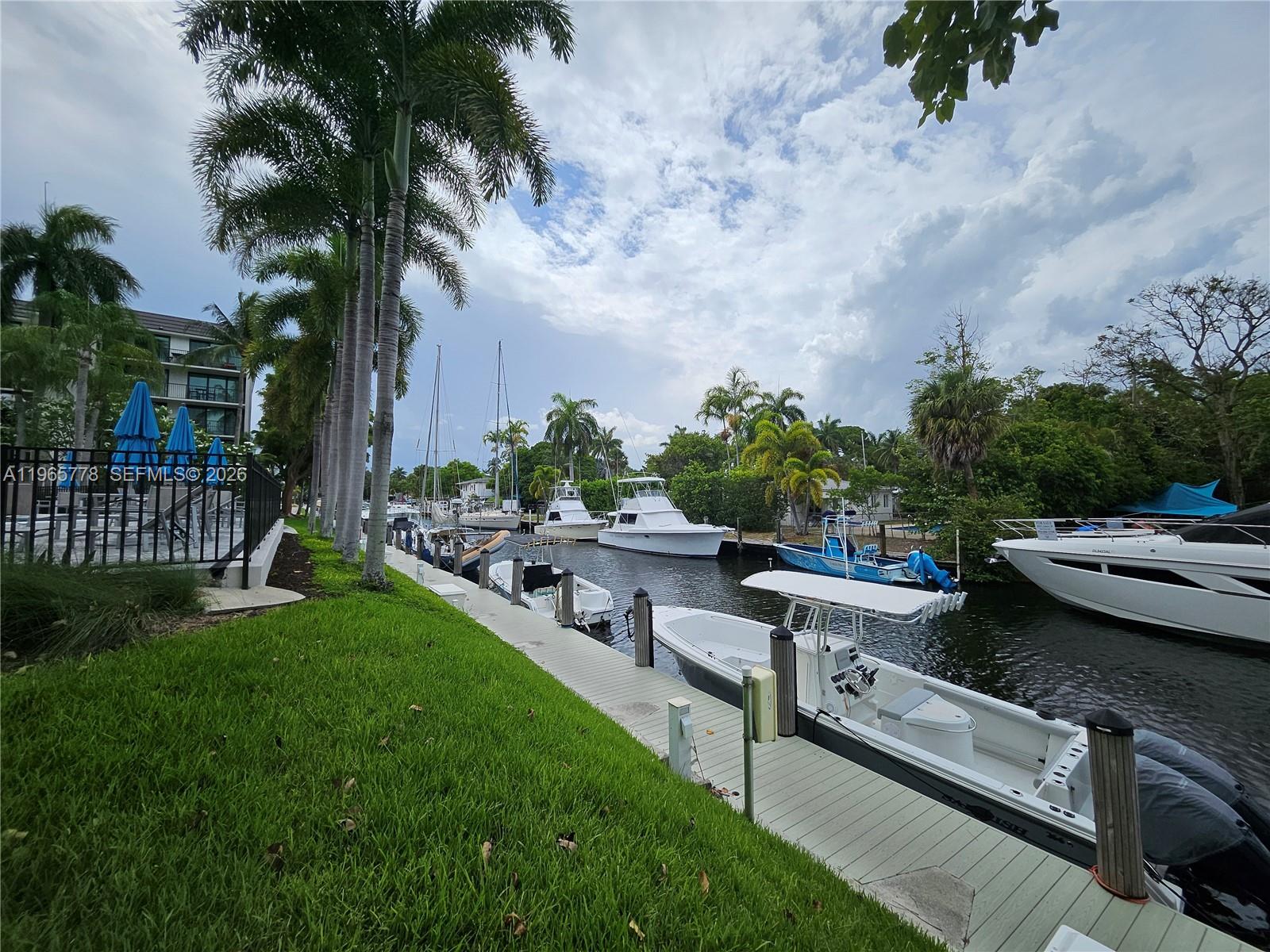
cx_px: 635
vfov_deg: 89.9
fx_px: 477
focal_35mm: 13
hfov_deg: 106.2
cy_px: 476
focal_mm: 1.74
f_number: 2.2
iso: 32
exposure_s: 1/2131
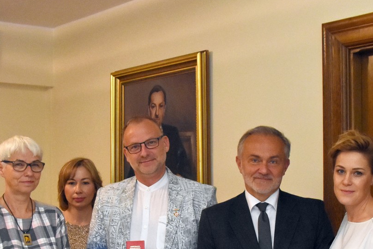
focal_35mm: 76
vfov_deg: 17.6
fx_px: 788
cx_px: 211
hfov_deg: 26.6
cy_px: 234
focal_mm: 20
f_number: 5
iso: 2000
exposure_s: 1/125
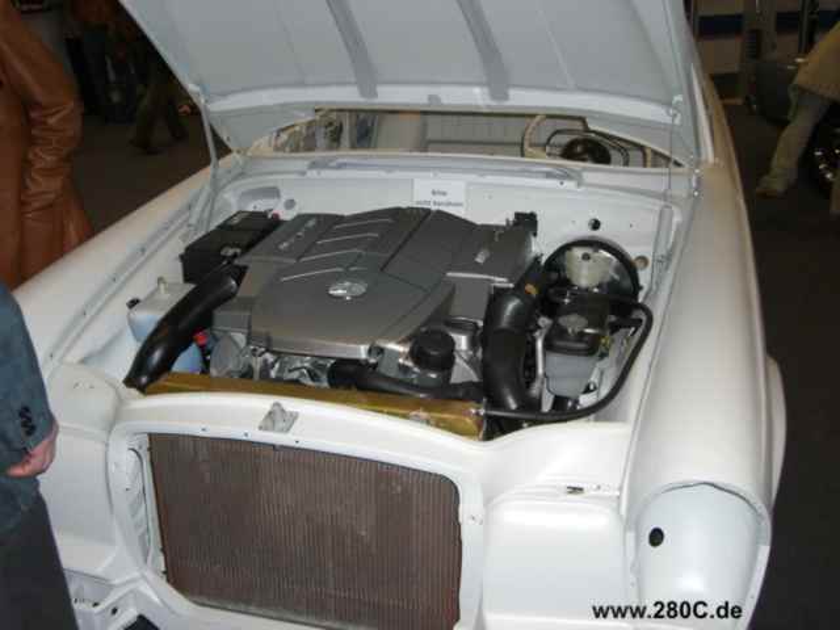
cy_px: 315
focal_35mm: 38
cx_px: 420
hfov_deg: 49.0
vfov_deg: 37.7
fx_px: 922
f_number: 2.7
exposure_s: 1/60
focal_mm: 6.2
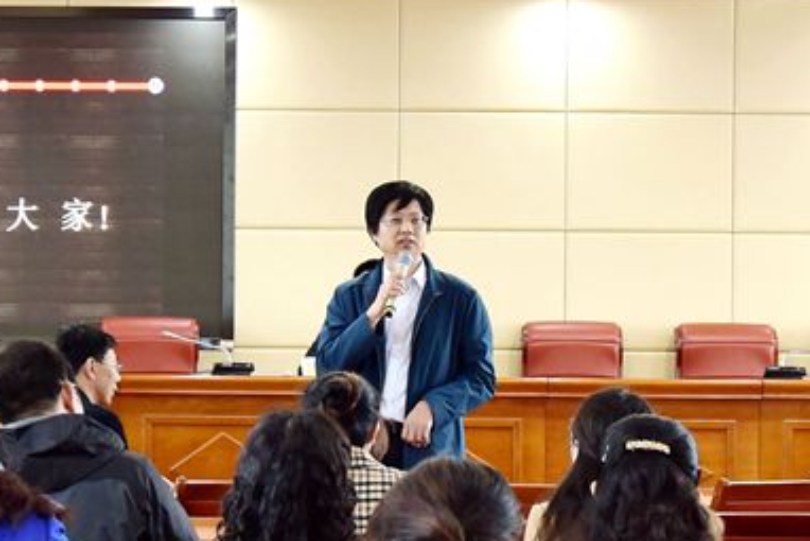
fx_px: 743
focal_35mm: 33
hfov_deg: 57.2
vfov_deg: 39.8
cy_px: 333
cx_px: 401
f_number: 4.5
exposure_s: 1/80
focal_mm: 21
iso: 800
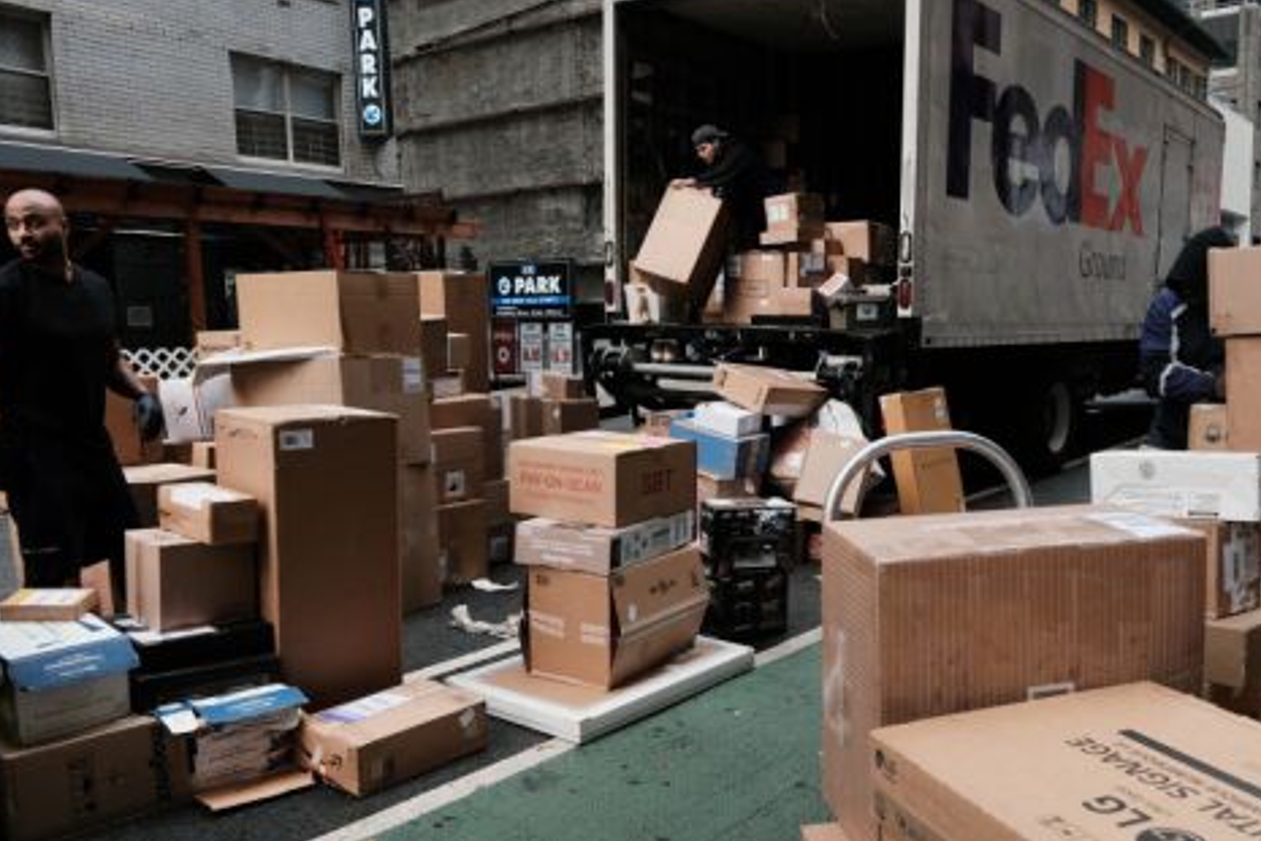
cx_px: 789
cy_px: 469
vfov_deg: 42.3
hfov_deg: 59.5
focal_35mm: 31
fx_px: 1086
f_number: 4
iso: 320
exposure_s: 1/140
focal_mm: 16
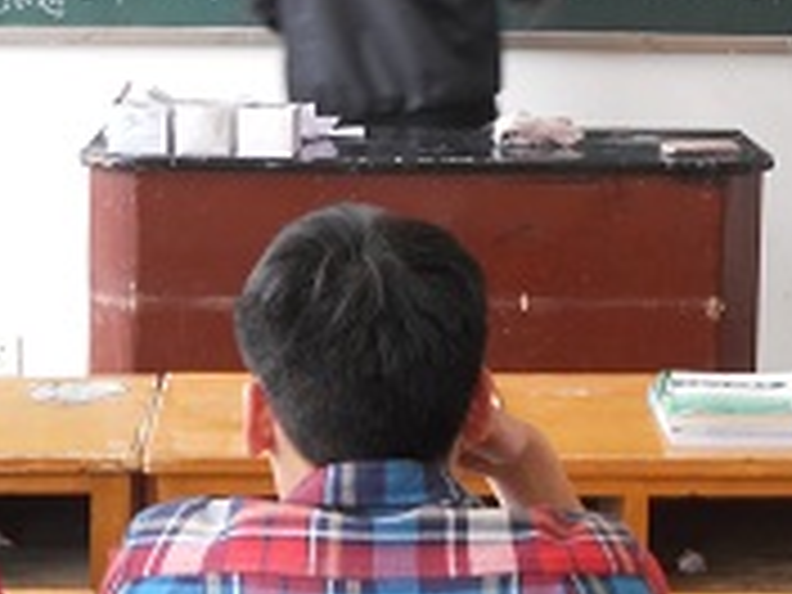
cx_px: 531
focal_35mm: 123
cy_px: -36
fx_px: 2814
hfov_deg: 16.0
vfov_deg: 11.9
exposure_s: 1/30
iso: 125
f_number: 4.8
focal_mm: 9.8
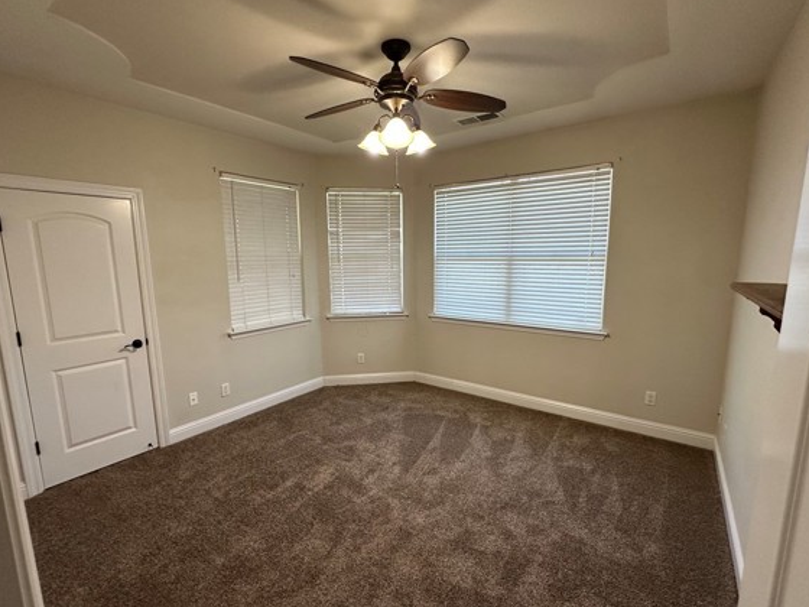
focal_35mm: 16
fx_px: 374
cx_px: 402
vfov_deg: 78.1
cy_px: 311
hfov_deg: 94.5
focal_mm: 2.22
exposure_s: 1/120
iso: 200
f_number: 2.2
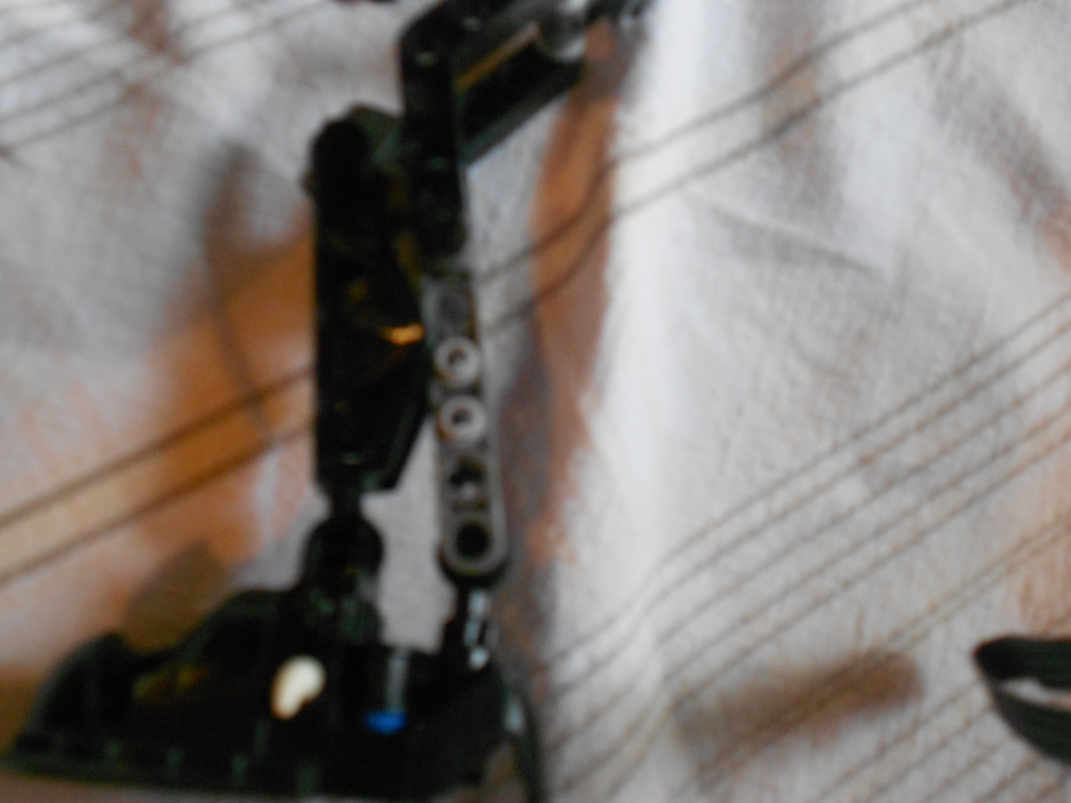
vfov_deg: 38.7
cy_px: 402
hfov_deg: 50.1
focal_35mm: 37
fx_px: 1145
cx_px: 536
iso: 400
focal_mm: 6.7
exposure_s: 1/25
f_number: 3.9
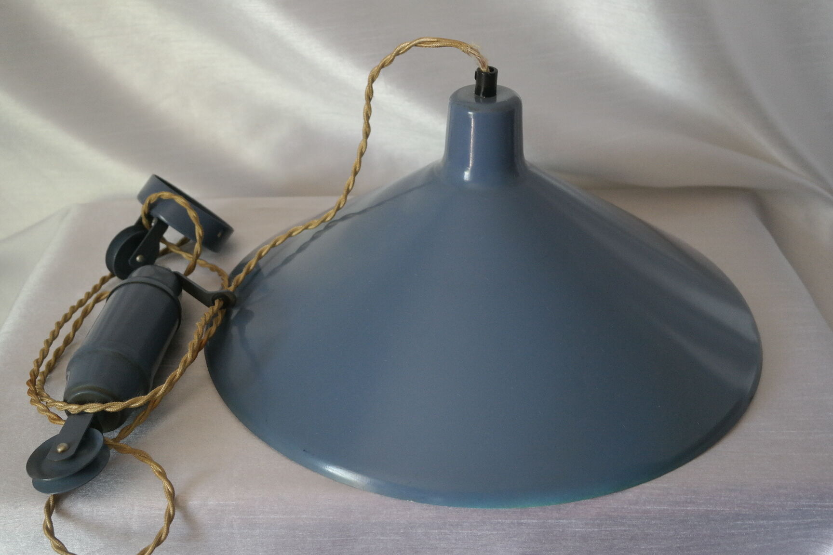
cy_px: 278
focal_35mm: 43
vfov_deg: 31.2
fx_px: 995
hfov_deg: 45.4
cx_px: 416
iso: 1600
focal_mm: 28
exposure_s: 1/60
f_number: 4
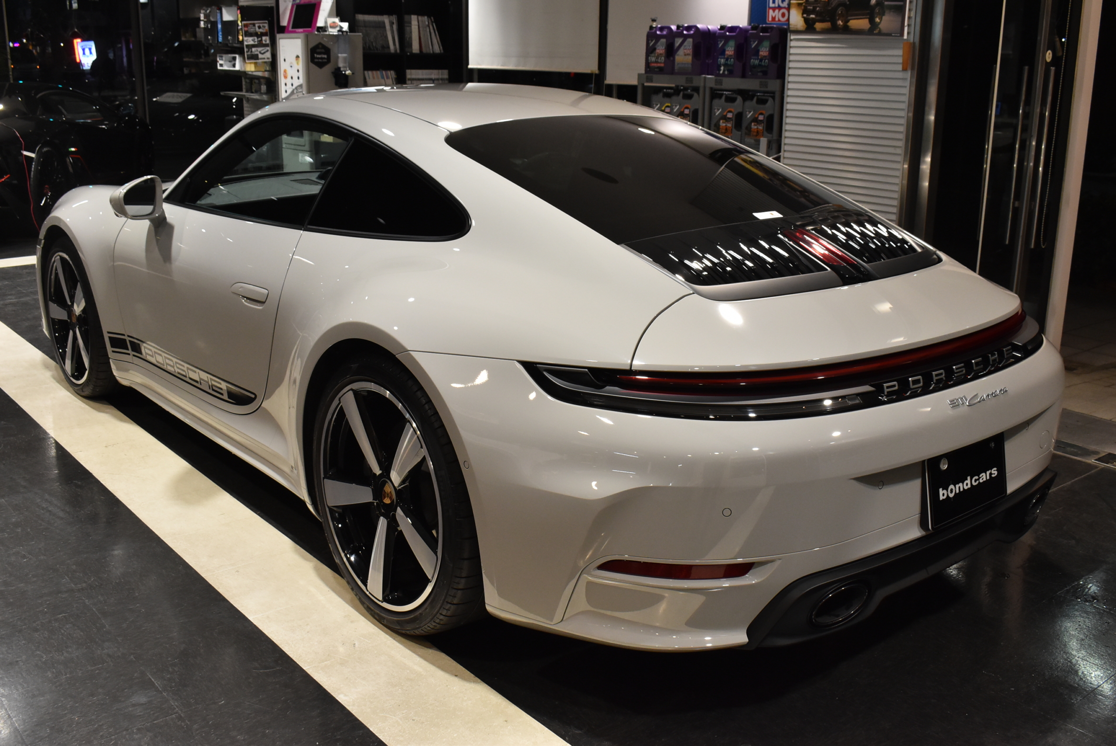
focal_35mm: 36
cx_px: 558
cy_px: 373
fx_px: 1117
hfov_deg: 53.1
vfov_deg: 36.9
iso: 1250
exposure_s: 1/40
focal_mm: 24
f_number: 8
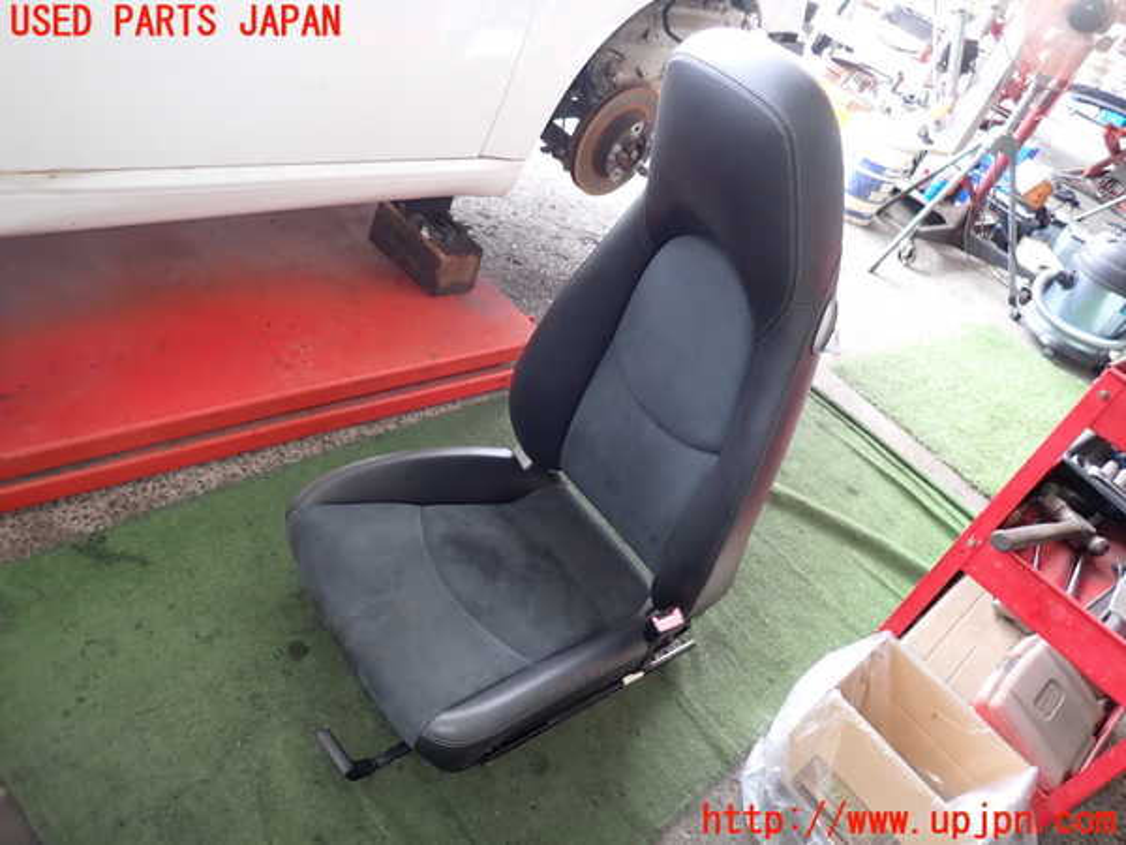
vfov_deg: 54.9
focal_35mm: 25
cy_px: 422
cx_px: 563
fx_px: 813
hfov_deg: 69.4
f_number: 2
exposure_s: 1/60
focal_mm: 4.5
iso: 200
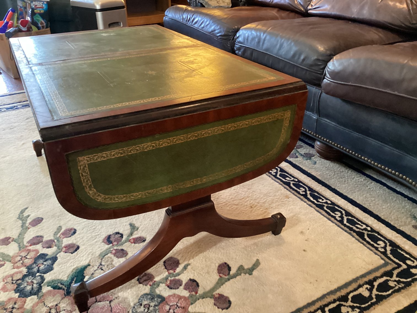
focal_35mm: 31
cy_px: 156
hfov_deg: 58.3
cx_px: 208
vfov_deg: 45.4
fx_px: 373
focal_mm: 3.3
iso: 500
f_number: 2.4
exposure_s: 1/30
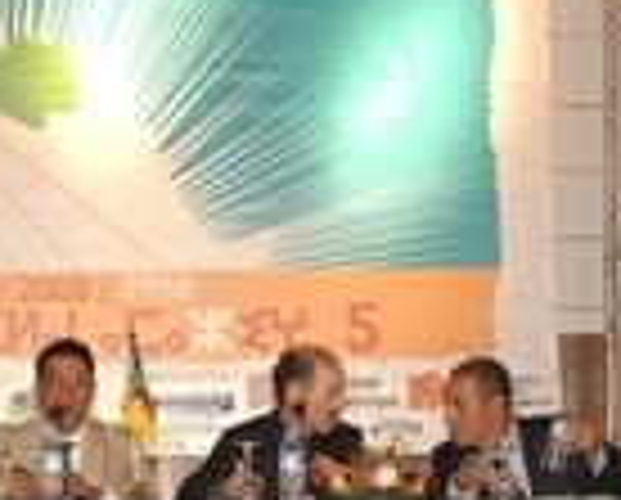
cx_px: -9
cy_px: 282
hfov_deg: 13.3
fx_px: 2622
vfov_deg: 10.9
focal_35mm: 142
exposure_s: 1/60
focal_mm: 35
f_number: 4.5
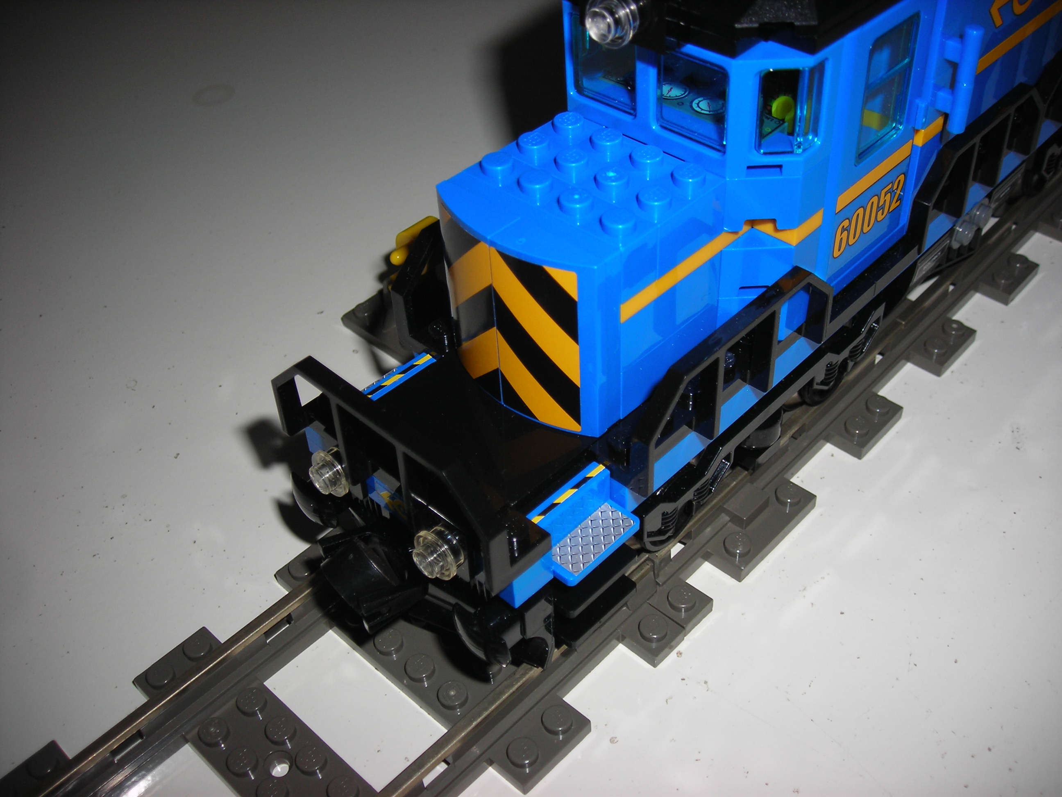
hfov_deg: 49.0
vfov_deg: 37.7
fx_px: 1166
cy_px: 398
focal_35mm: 38
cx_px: 531
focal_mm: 6.3
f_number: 6.4
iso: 50
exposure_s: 1/60.1
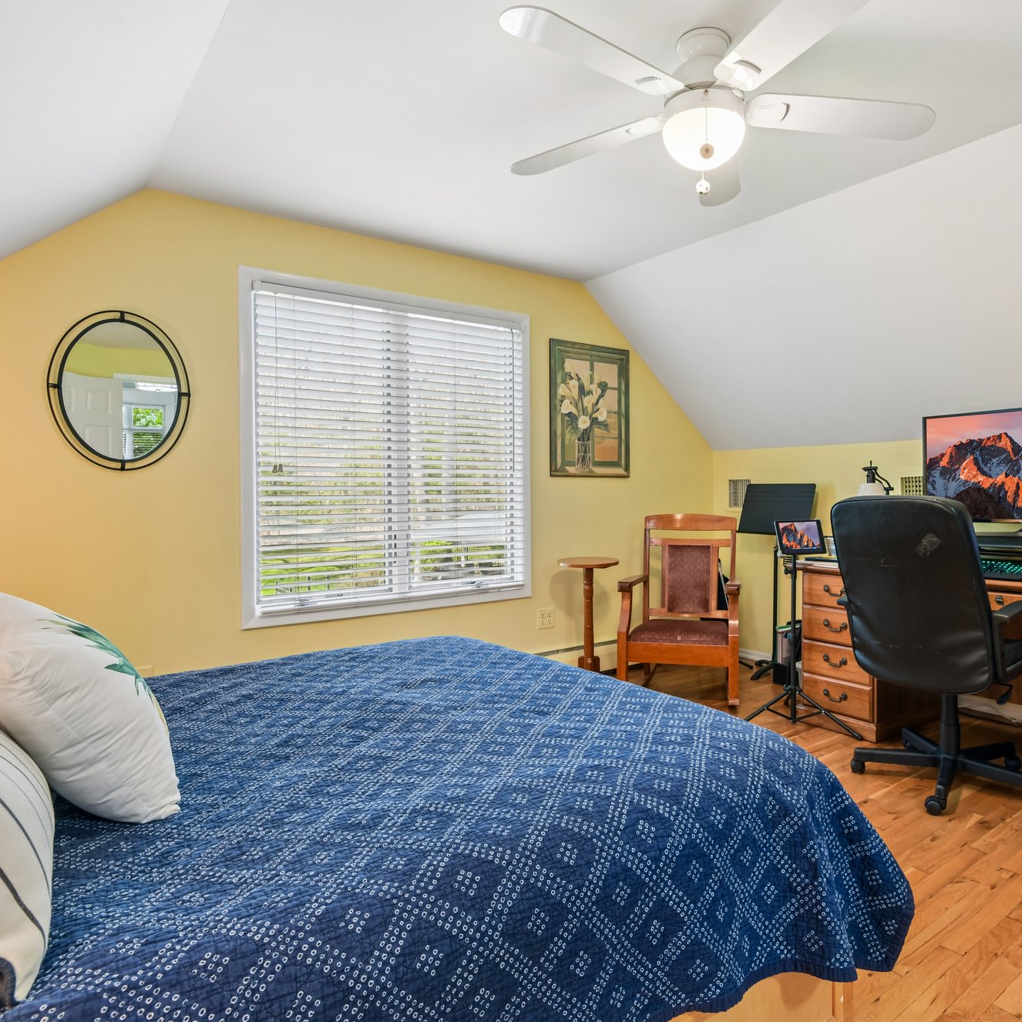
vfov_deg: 72.1
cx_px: 602
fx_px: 701
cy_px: 501
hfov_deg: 71.5
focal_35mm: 21
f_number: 8
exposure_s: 1/3.33
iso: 250
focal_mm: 16
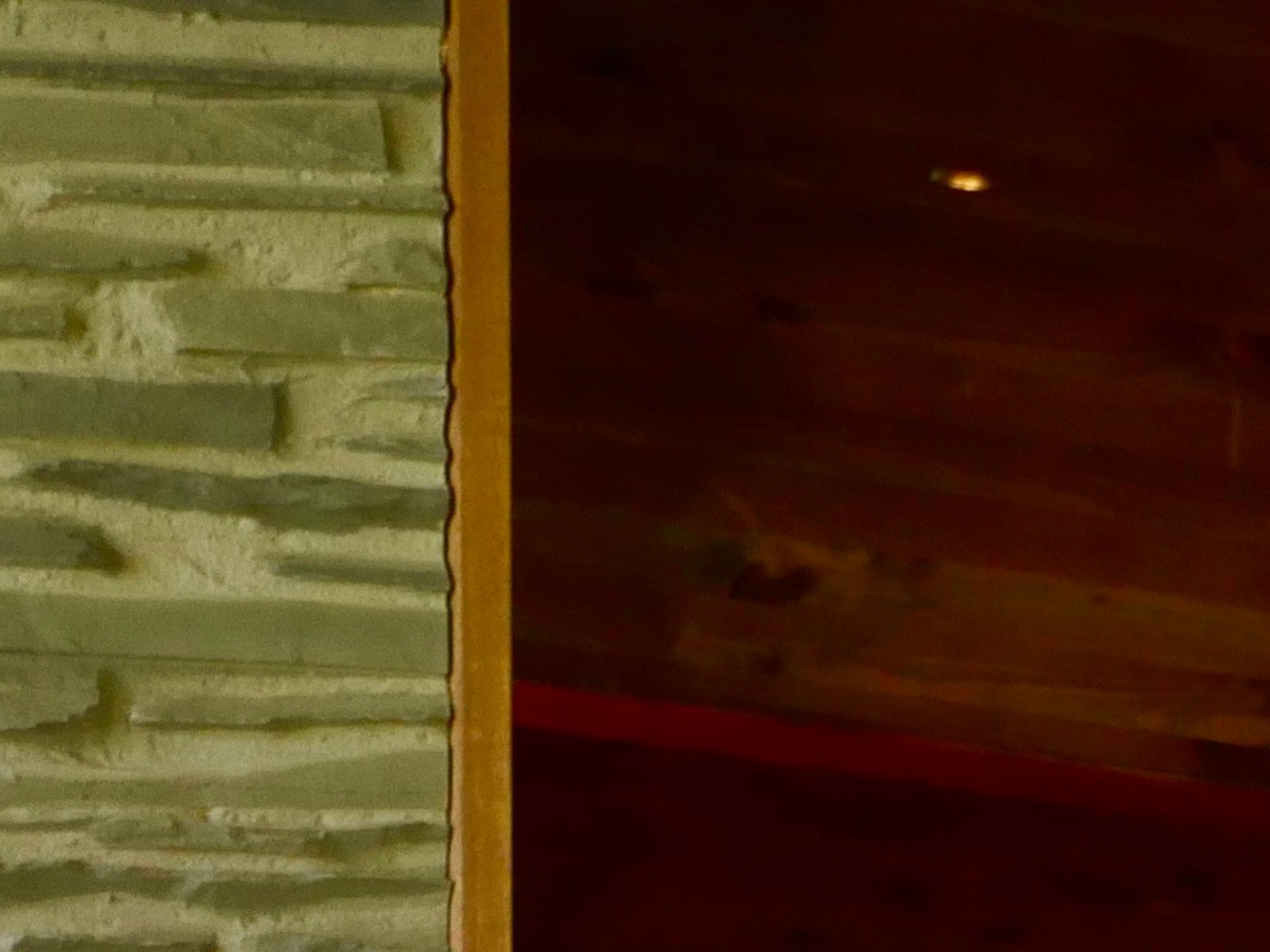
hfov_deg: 8.8
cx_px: 1414
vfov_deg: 6.5
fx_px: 8180
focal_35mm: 223
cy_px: 1877
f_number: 2.8
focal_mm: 23
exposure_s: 1/60
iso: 1000
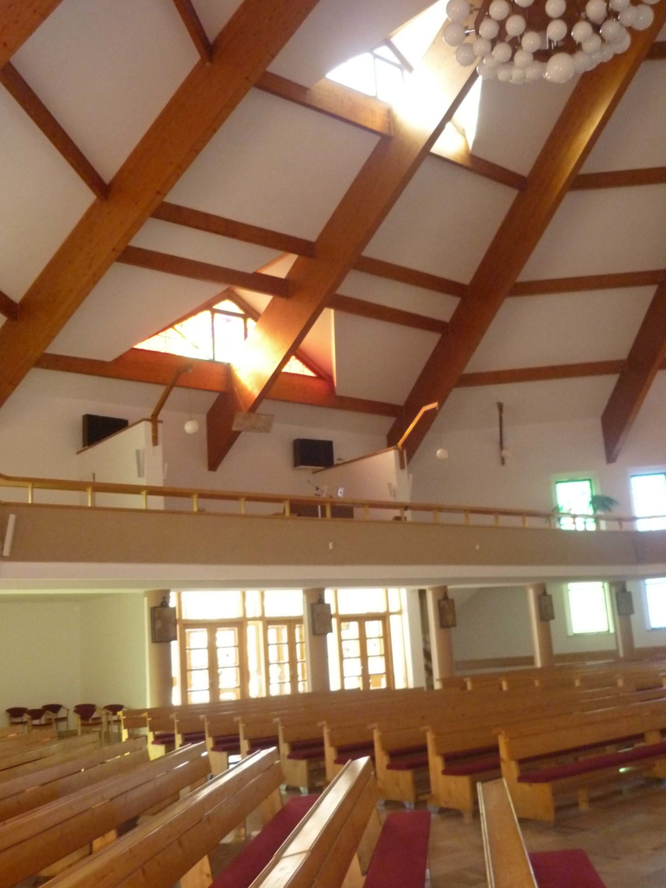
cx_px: 333
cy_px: 444
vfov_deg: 55.4
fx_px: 847
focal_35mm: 33
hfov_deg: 42.9
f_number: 2.8
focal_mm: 5.5
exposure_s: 1/30
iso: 500
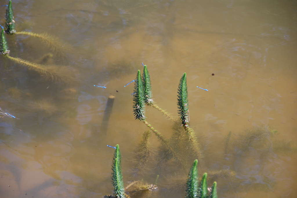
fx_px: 1387
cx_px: 148
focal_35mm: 168
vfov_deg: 8.2
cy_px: 99
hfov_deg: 12.2
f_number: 5.6
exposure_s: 1/320
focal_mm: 112
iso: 200
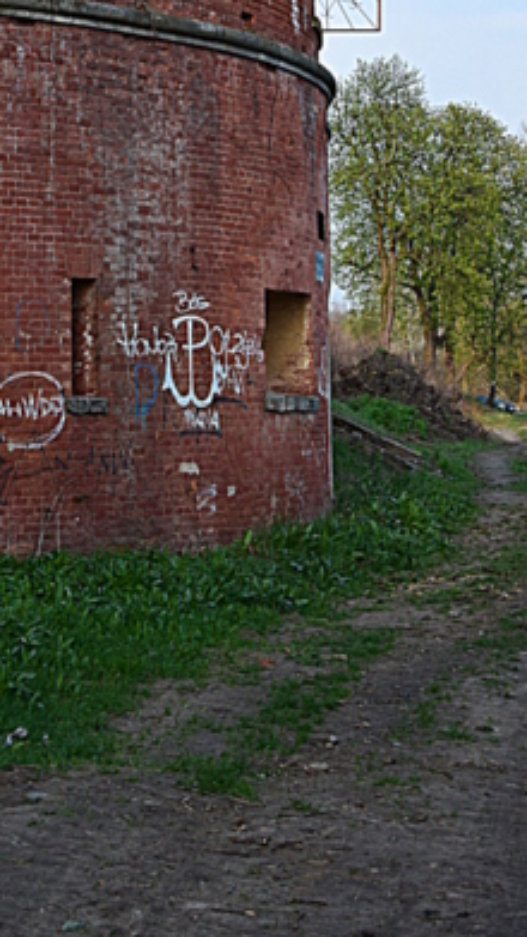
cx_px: 55
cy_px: 103
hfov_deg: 13.3
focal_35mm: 90
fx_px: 2235
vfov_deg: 23.1
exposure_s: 1/200
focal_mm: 28
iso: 400
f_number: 10
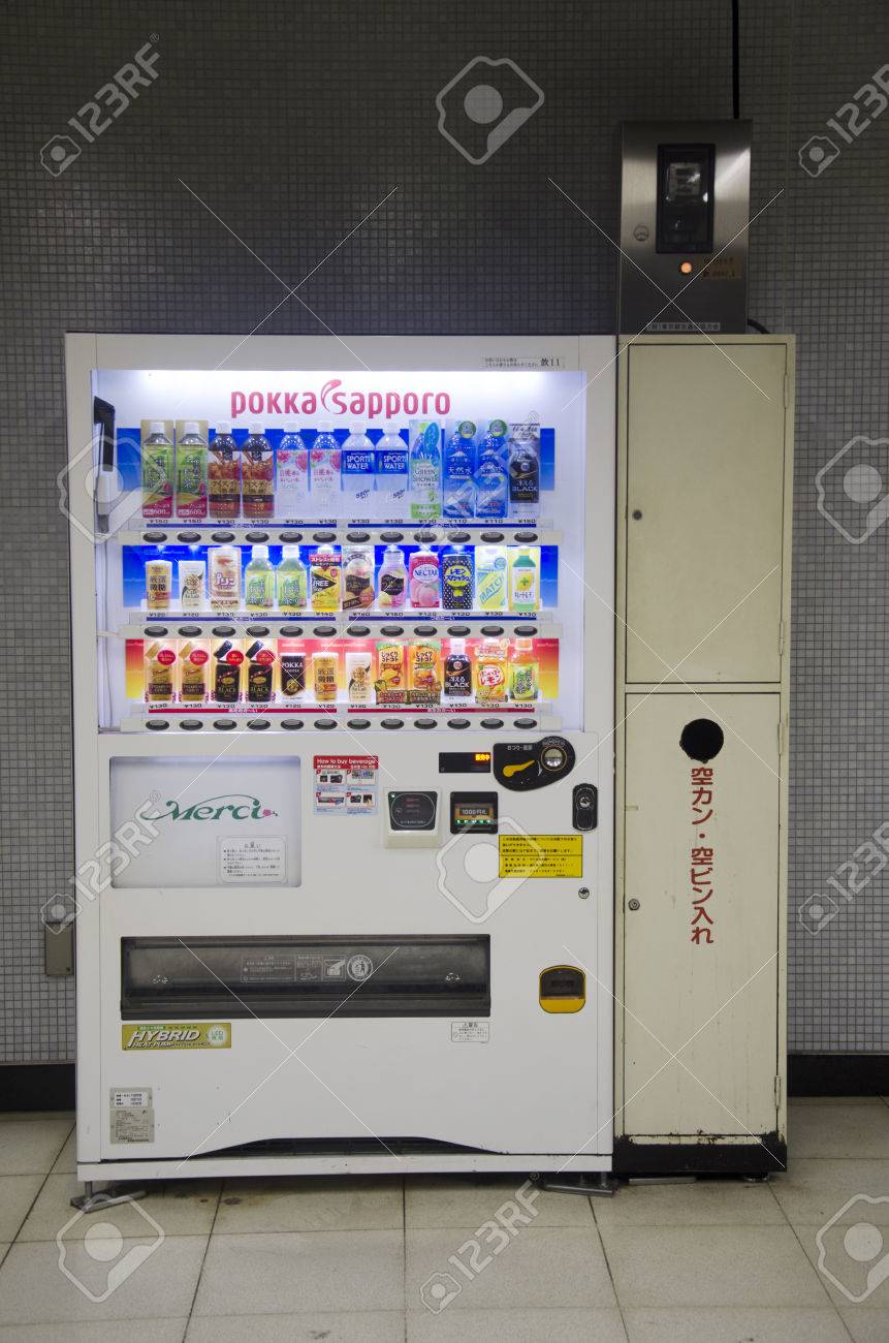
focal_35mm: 52
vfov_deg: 37.9
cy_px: 672
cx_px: 444
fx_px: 1953
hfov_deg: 25.6
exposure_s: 1/20
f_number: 4.5
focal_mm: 35
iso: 200
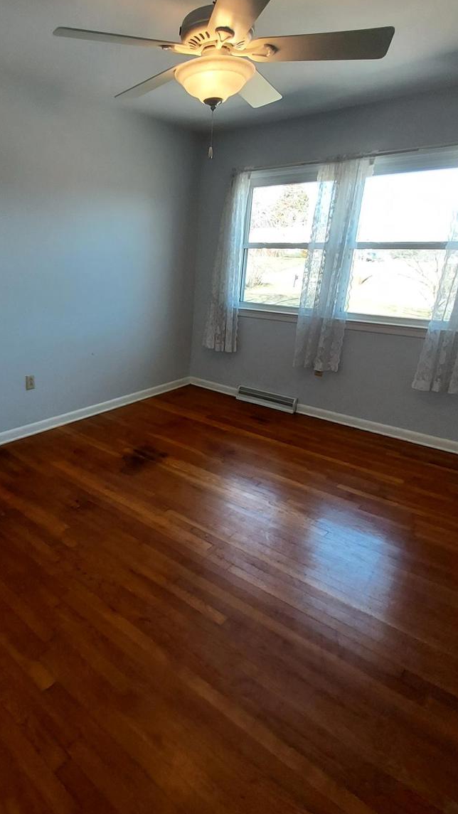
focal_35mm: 19
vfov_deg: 89.6
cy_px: 404
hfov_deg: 57.2
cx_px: 156
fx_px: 410
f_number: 2.2
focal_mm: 1.42
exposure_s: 1/60
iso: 80
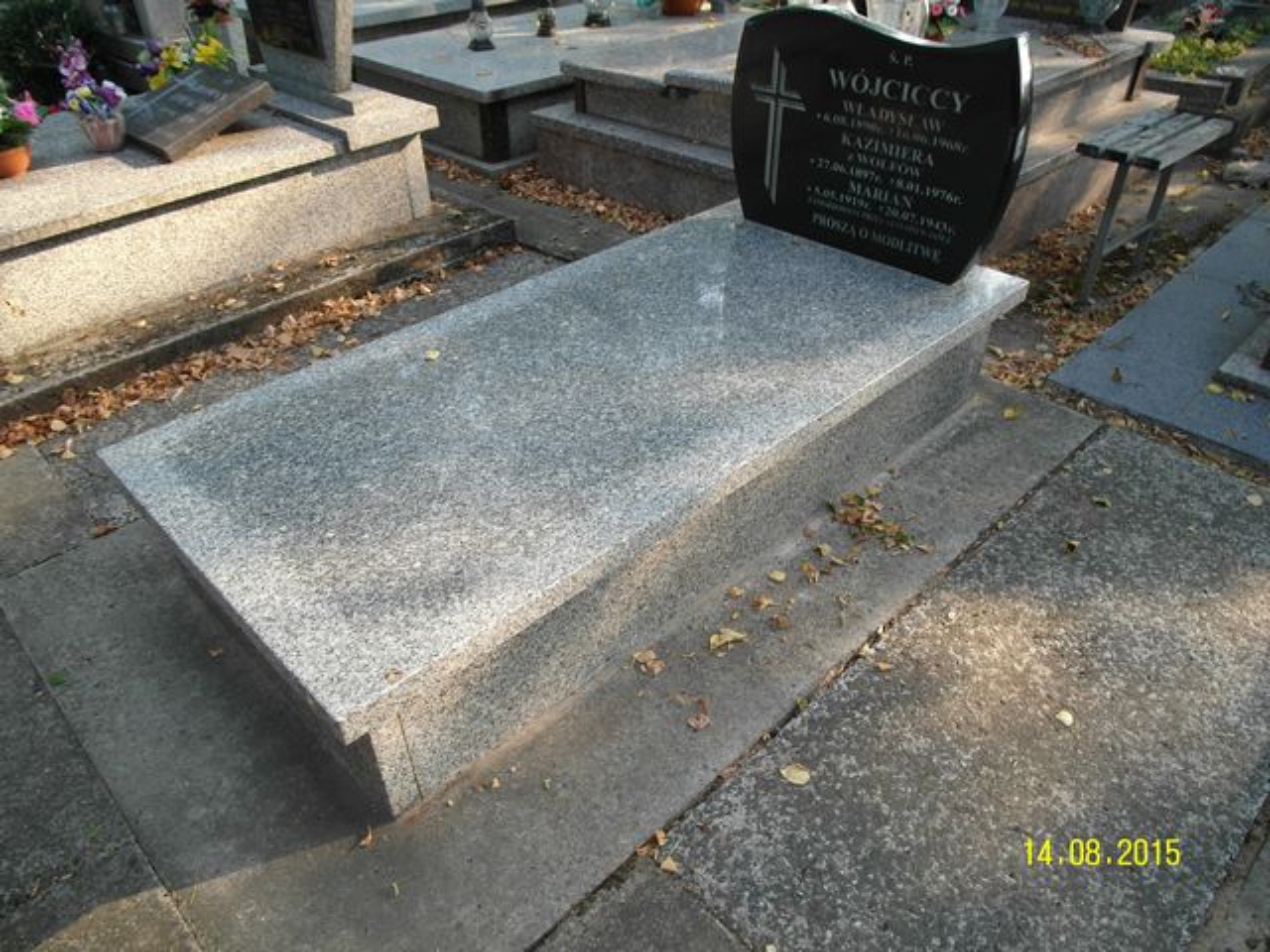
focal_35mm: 24
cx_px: 635
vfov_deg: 56.8
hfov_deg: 71.6
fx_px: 881
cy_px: 476
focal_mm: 5.2
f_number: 3.4
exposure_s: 1/125
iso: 80
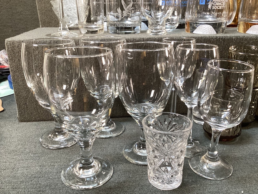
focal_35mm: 31
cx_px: 129
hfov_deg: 58.3
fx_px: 231
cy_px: 97
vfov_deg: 45.4
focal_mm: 3.3
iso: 100
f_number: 2.4
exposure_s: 1/50
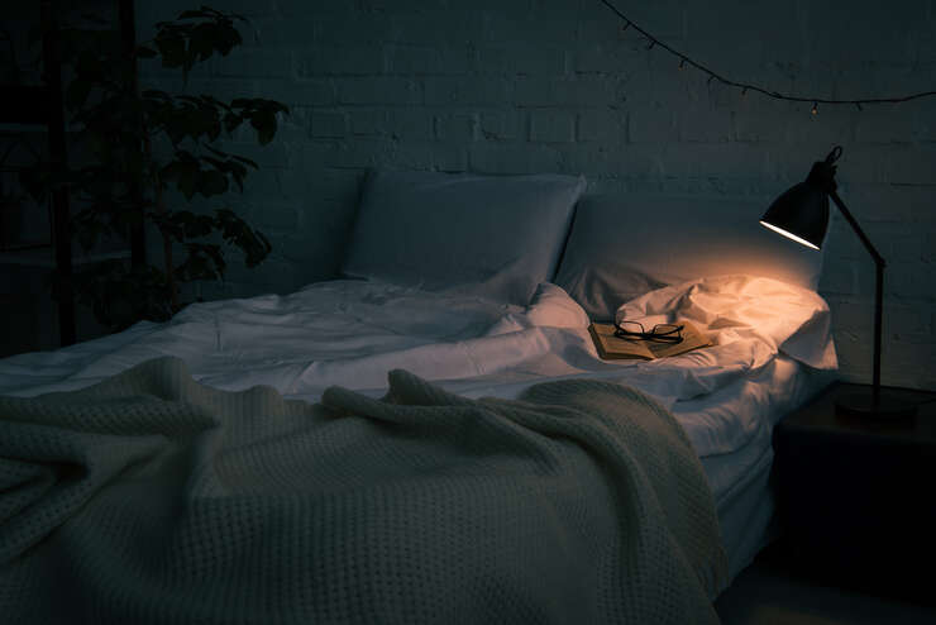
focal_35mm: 50
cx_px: 468
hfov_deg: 39.6
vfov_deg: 27.0
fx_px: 1300
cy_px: 312
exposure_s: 1/20
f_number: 11
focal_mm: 50
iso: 100
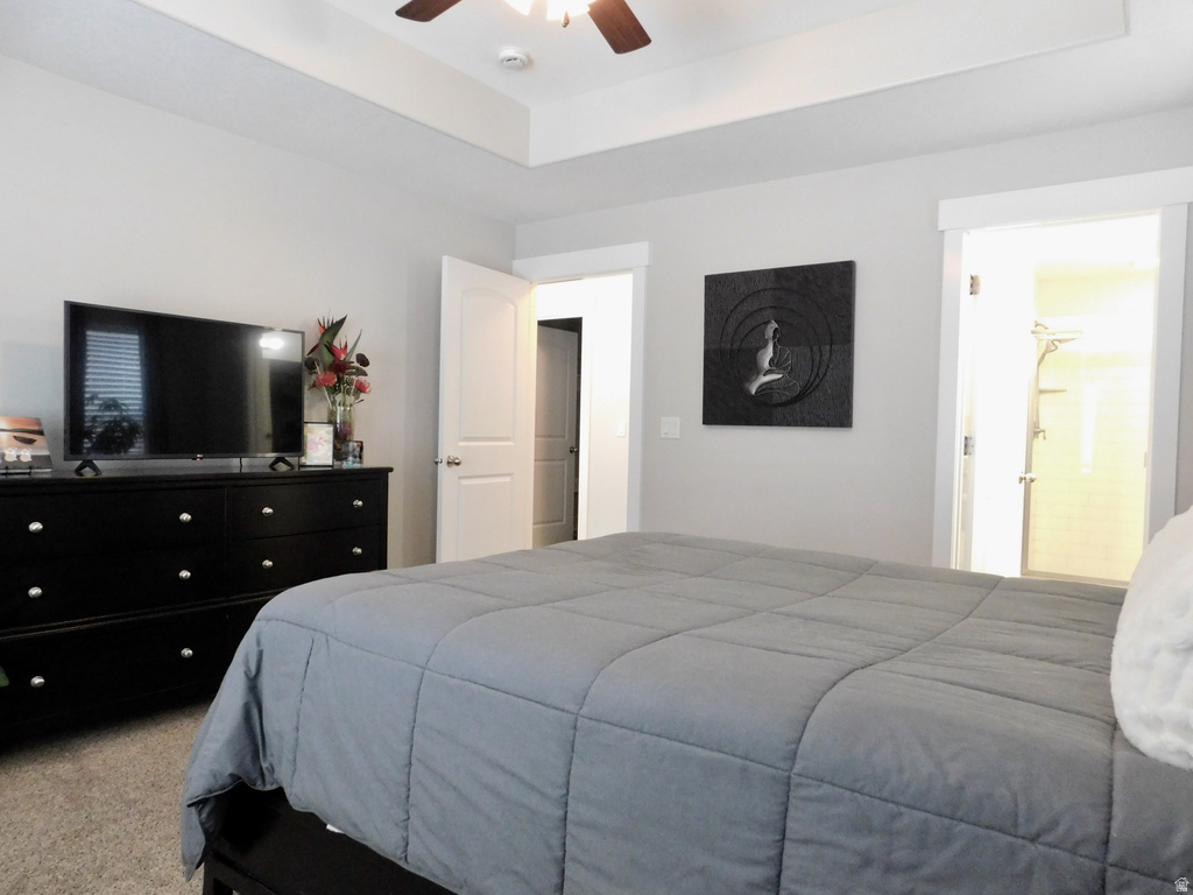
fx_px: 793
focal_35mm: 23
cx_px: 596
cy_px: 448
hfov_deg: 73.9
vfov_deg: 58.9
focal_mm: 4
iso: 720
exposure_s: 1/30
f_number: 3
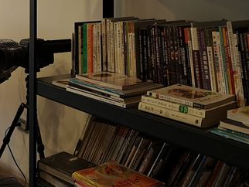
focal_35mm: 67
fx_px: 482
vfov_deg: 20.6
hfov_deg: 28.0
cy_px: -35
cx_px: 29
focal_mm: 3.95
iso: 160
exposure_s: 1/40
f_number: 1.8
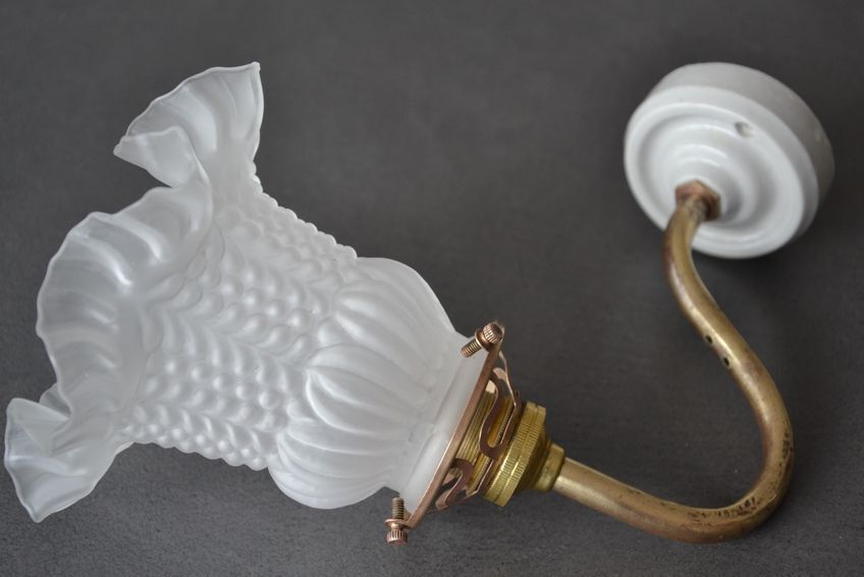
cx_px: 432
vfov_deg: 18.2
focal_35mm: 75
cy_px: 288
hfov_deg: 27.0
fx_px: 1801
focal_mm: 50
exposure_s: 1/60
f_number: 5
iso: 450
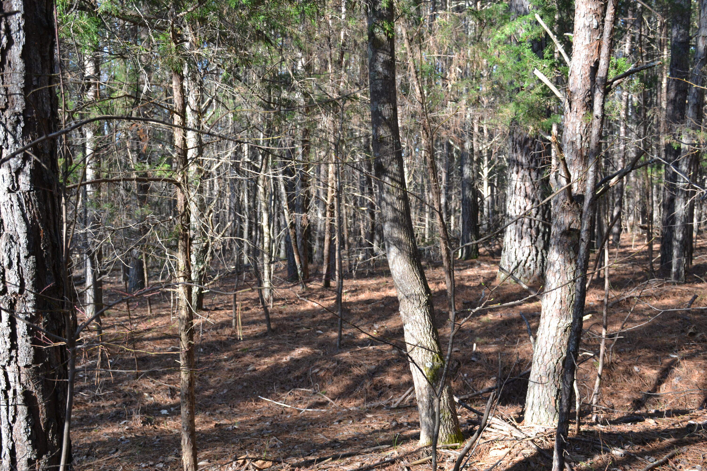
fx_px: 884
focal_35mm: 45
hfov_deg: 43.6
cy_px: 236
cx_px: 354
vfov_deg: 29.9
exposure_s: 1/125
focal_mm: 30
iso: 280
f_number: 5.6
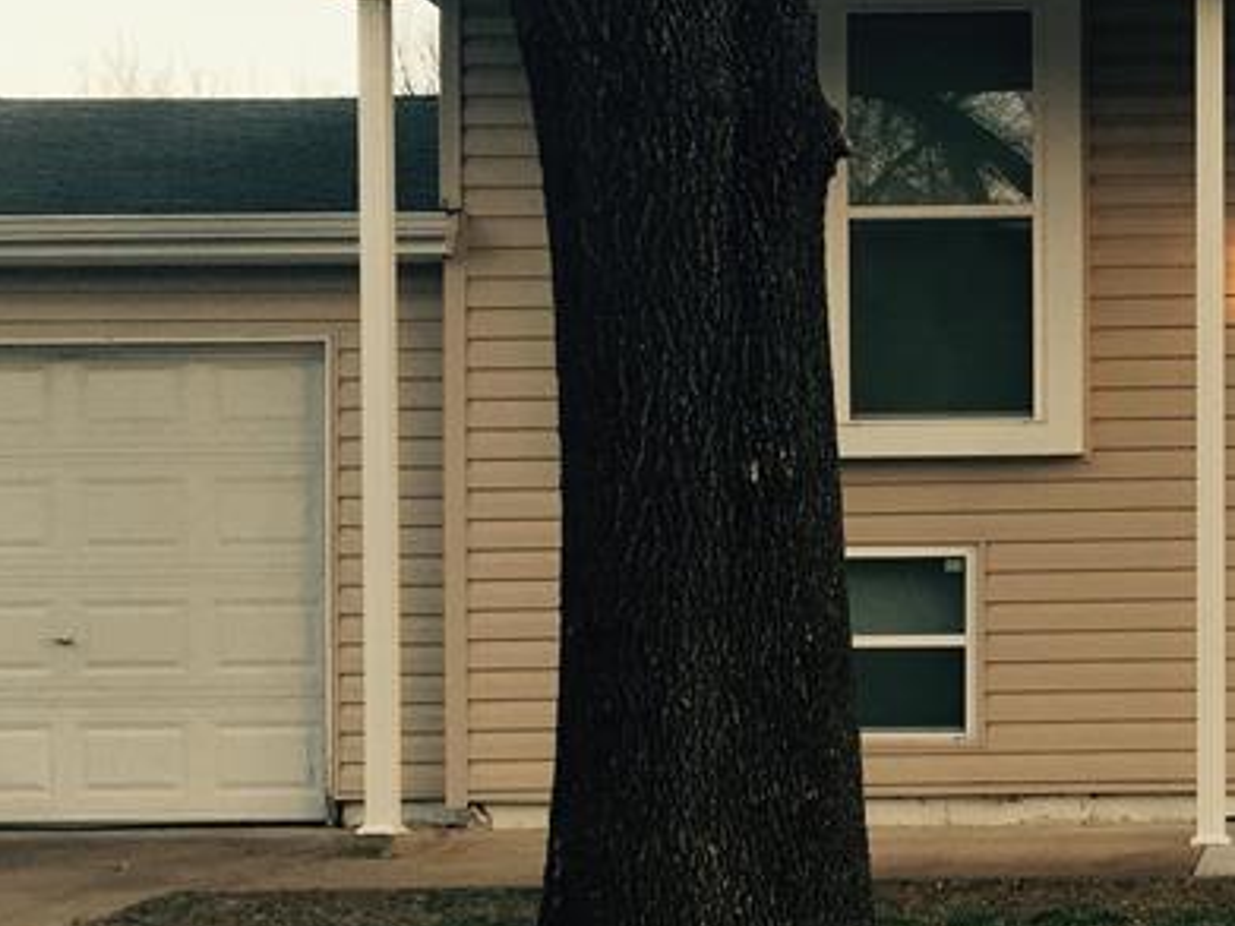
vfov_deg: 19.3
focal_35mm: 76
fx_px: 2711
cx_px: 1200
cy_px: 623
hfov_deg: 24.6
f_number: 2.2
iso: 50
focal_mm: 4.15
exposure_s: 1/120
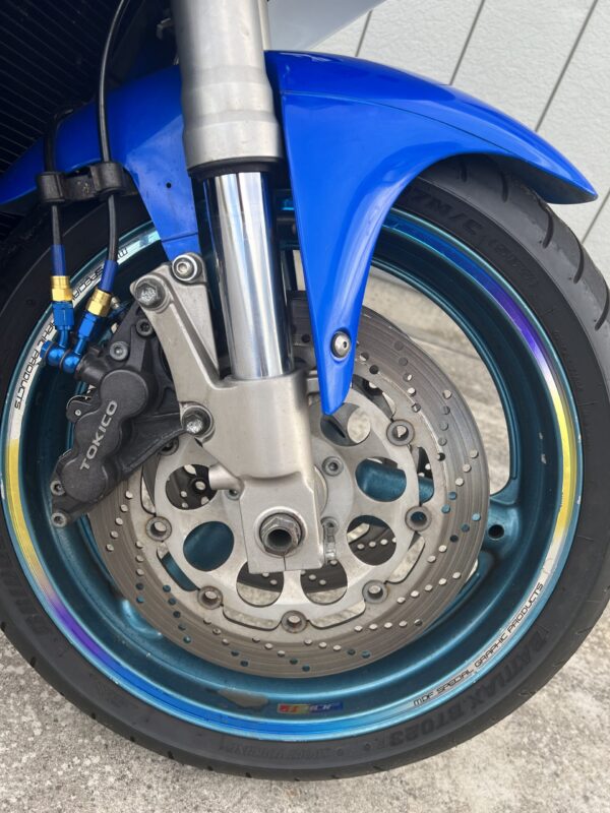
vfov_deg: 67.3
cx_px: 305
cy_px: 406
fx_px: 611
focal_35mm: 26
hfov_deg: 53.1
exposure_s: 1/646
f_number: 1.5
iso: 50
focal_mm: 5.7
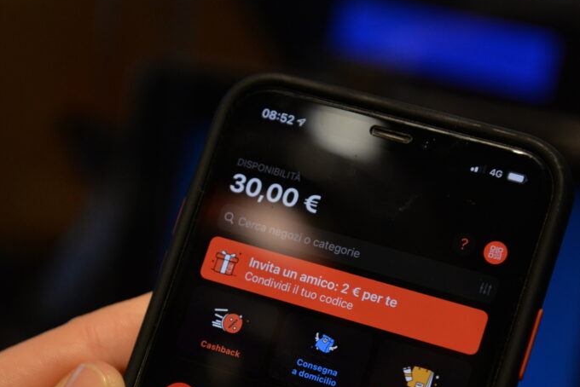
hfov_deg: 16.0
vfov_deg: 10.7
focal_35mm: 128
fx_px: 2063
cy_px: 315
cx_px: 291
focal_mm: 85
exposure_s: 1/250
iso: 1250
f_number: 4.5
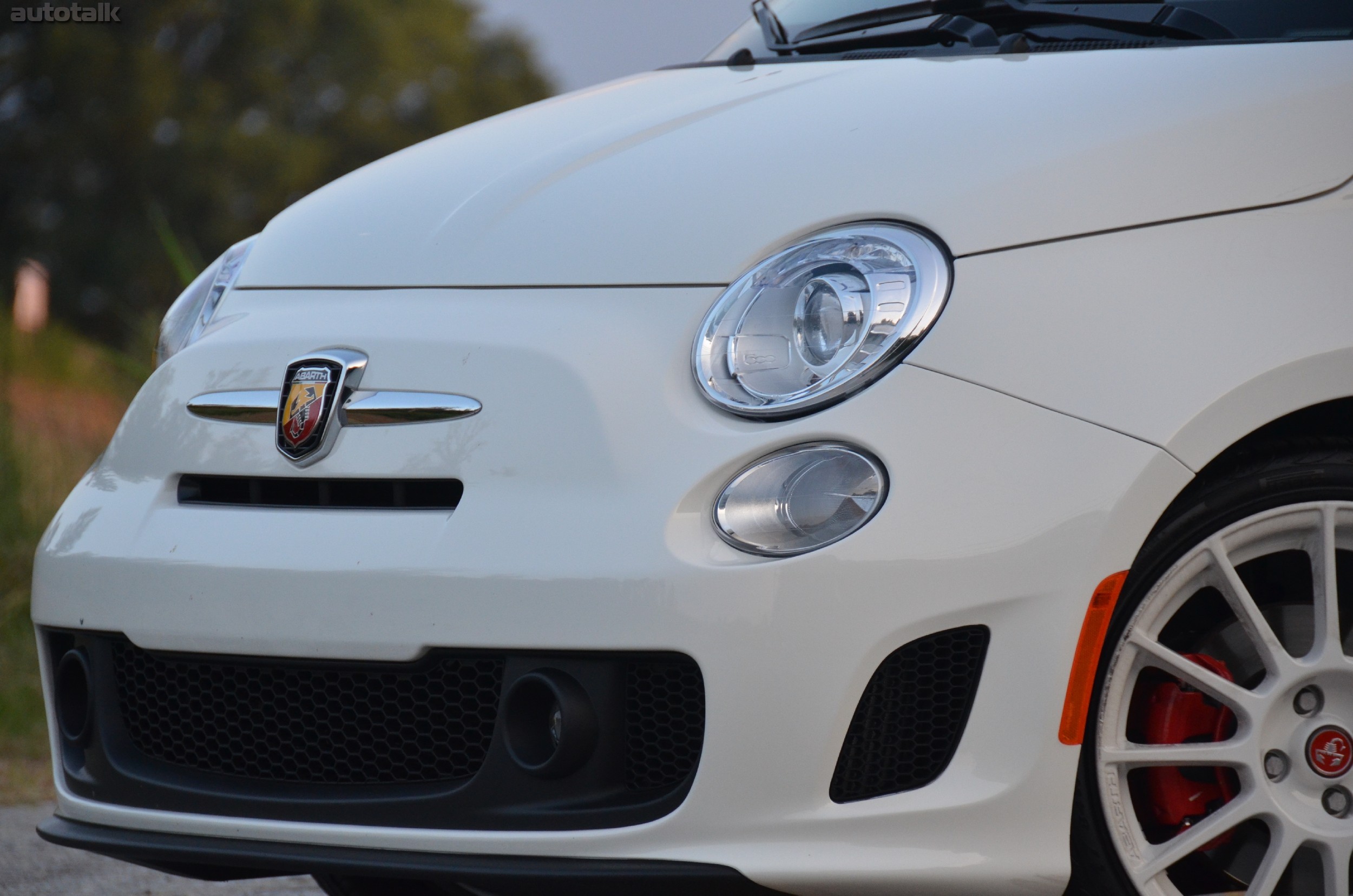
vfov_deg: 5.4
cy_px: 448
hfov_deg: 8.1
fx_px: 9564
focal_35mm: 255
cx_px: 676
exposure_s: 1/500
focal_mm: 170
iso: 1250
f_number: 5.6
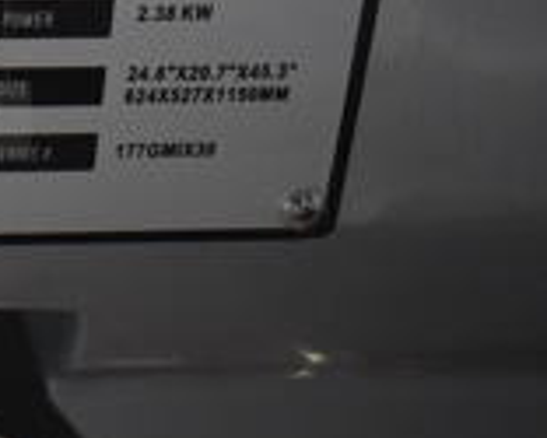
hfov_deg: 16.9
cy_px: -28
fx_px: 1604
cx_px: -358
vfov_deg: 15.2
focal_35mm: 99
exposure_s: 1/125
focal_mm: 18
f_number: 3.5
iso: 1800
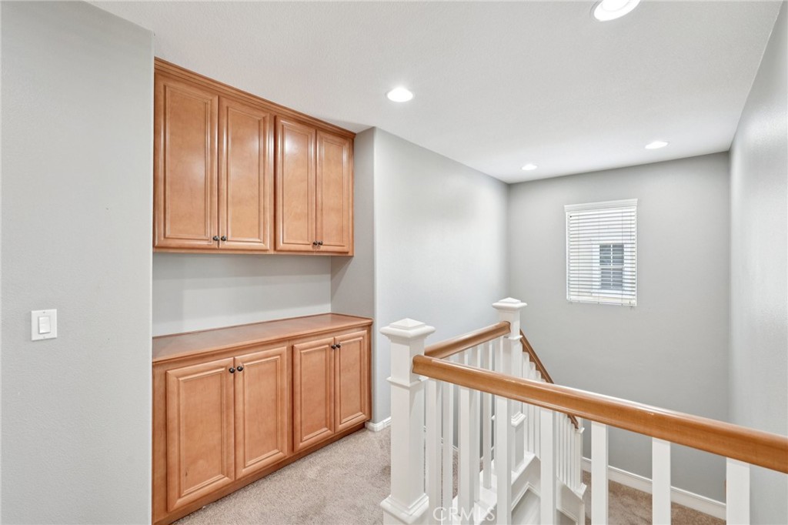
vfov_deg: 73.7
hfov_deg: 96.8
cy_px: 262
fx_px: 350
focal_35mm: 16
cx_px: 394
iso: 400
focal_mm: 16
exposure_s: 1/8
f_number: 8
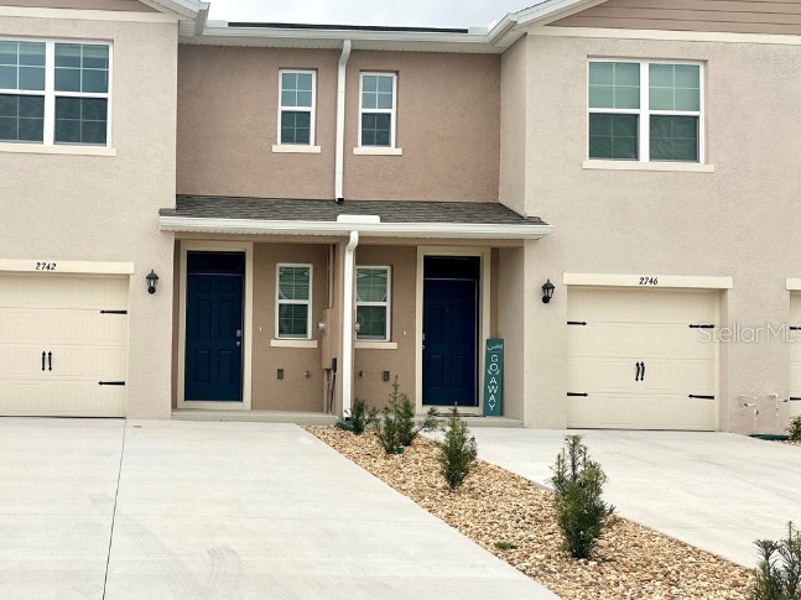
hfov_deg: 46.8
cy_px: 332
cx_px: 181
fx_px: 879
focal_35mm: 38
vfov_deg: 37.7
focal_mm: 6.86
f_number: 1.78
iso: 80
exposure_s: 1/5000
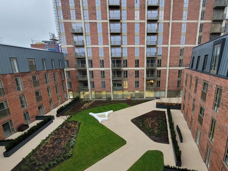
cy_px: 89
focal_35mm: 17
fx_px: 112
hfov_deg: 89.9
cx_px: 137
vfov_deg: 74.7
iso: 125
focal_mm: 1.74
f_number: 2.2
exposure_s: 1/50
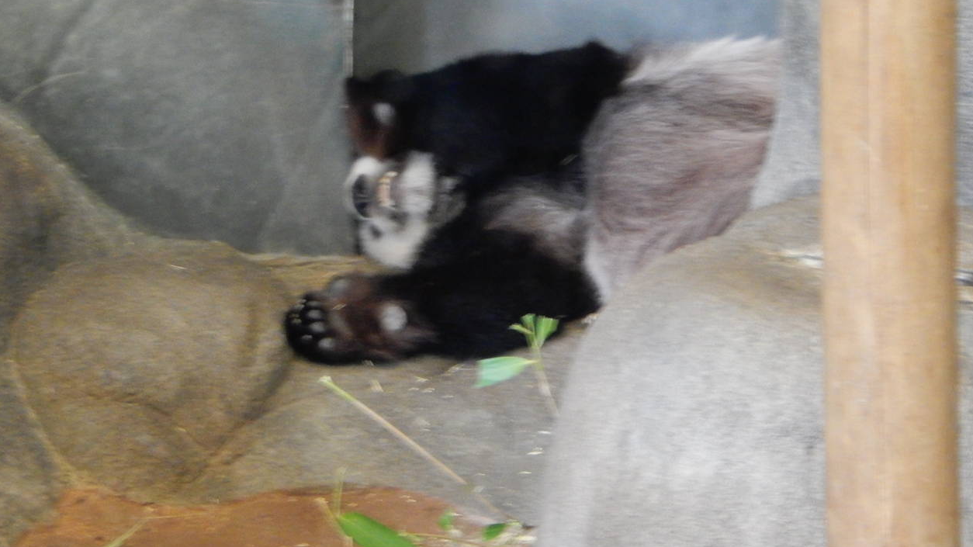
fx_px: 3766
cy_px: 147
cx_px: 519
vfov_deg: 8.3
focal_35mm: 146
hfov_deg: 14.7
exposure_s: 1/6
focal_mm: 18.9
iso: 800
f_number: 5.3
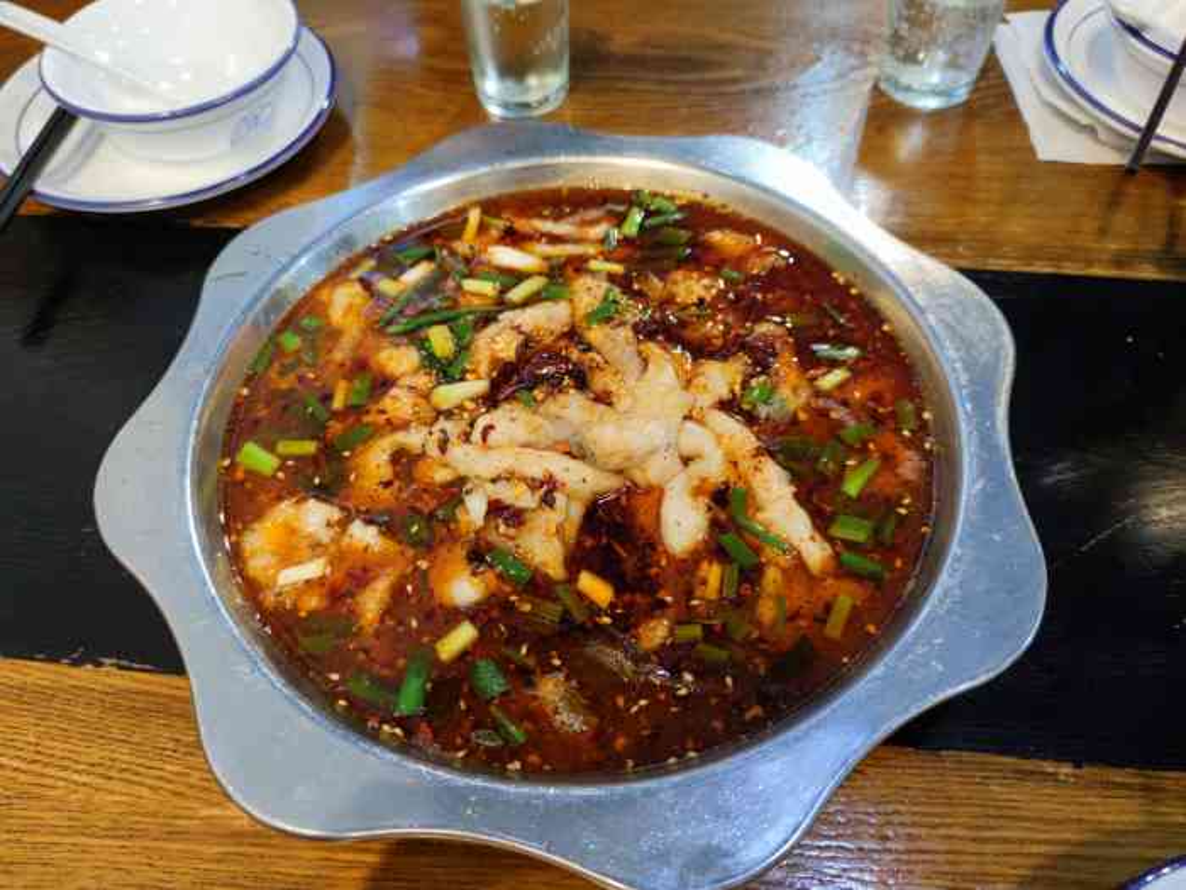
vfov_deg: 56.8
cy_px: 445
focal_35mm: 24
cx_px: 593
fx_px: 822
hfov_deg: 71.6
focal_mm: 6.72
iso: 279
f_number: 1.69
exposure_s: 1/50
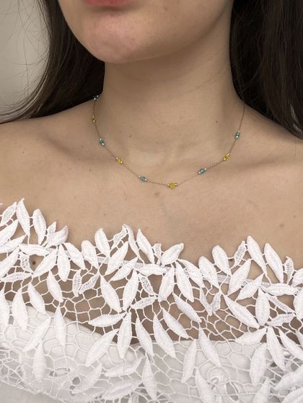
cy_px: 202
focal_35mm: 30
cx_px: 152
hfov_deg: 46.8
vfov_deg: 60.0
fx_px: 350
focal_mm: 2.71
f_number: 2.2
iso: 40
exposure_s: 1/83
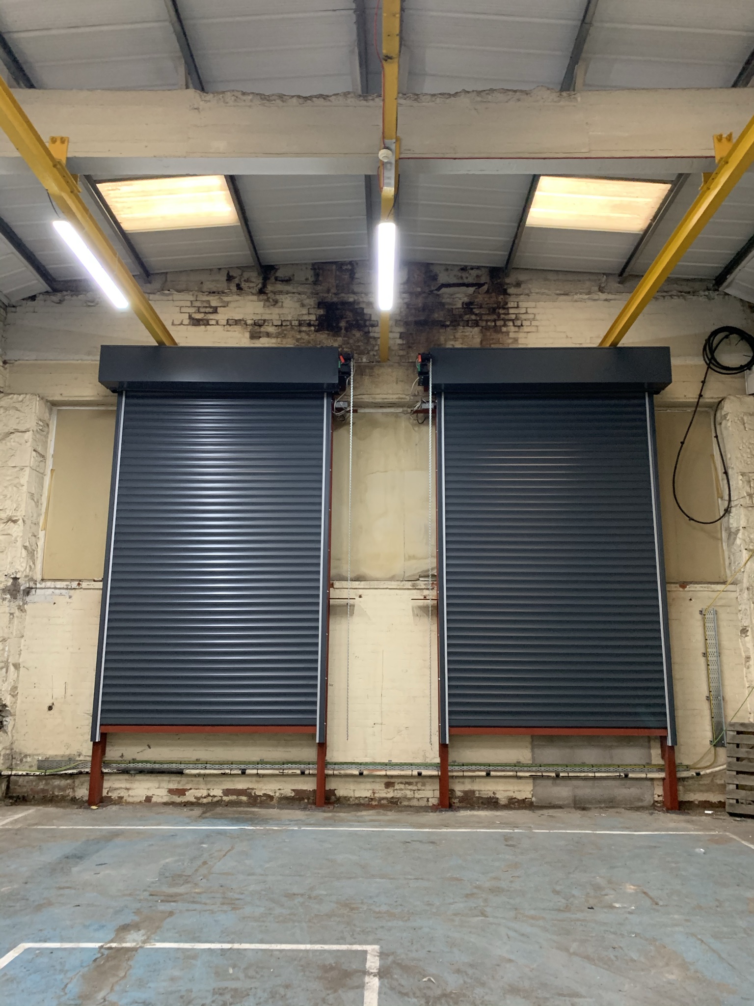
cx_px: 377
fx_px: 755
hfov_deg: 53.1
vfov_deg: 67.3
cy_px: 503
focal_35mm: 26
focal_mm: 4.25
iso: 320
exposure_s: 1/50
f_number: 1.8
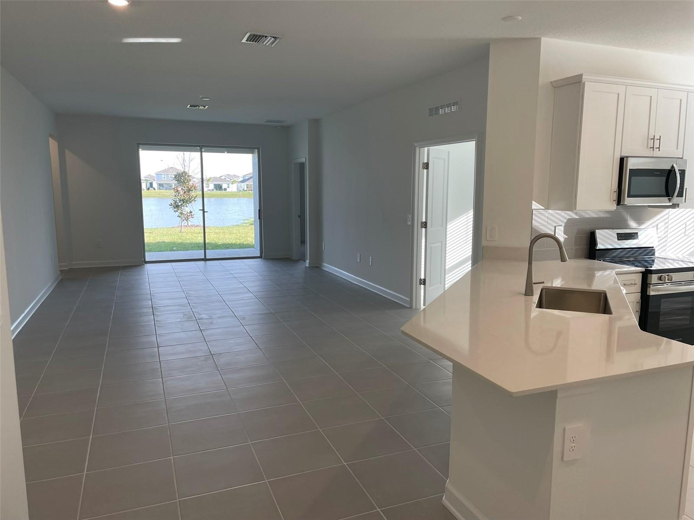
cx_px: 347
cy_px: 260
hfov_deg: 67.3
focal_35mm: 26
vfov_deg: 53.1
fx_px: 521
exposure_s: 1/120
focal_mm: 4.2
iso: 32
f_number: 1.6
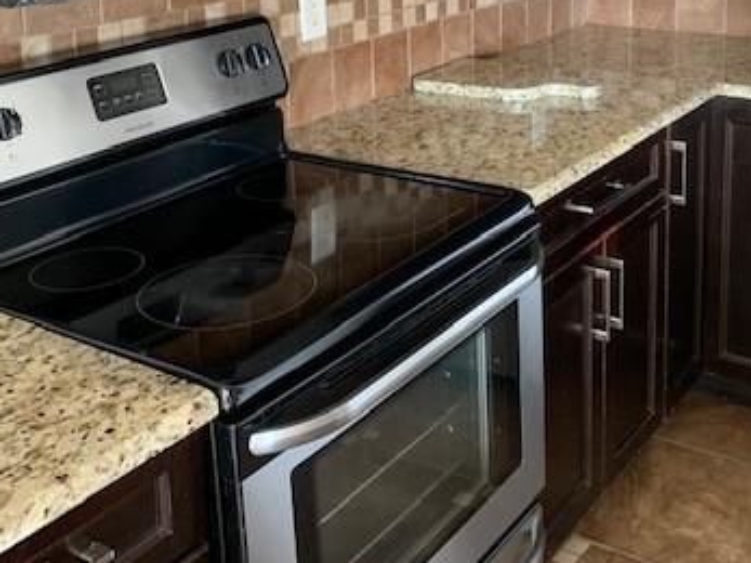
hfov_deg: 39.5
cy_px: 61
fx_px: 1041
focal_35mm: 48
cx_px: 450
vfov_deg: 29.1
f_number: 1.8
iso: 400
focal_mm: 4.25
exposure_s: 1/39
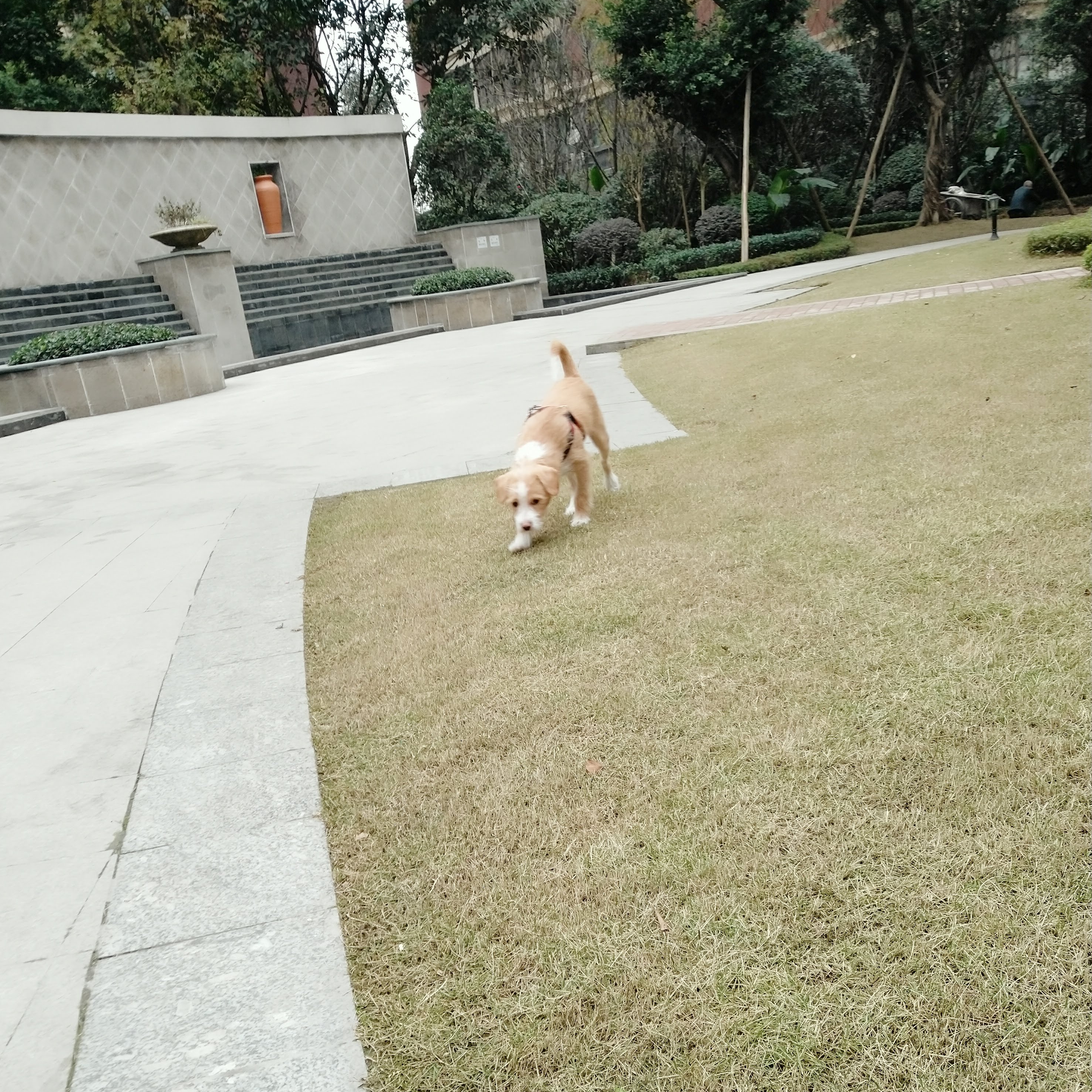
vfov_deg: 50.2
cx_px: 544
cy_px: 727
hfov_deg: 51.1
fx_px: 1142
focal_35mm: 32
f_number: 1.8
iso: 123
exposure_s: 1/50
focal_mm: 3.95
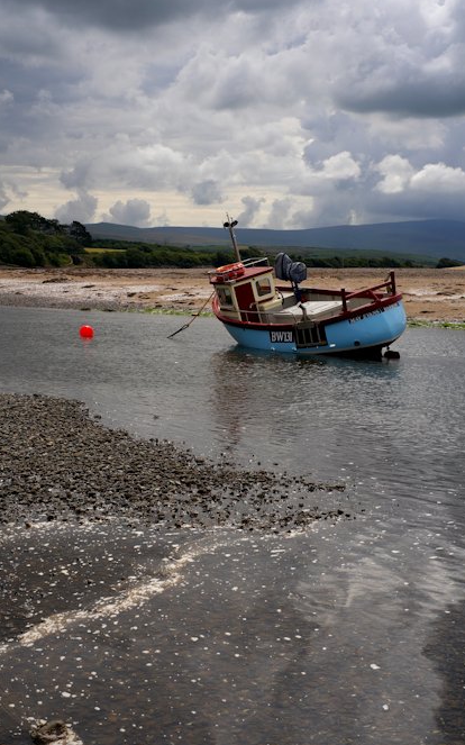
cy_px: 368
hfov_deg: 23.5
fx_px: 1116
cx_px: 230
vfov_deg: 36.9
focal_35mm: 55
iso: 200
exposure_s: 1/170
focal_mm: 35
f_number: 16
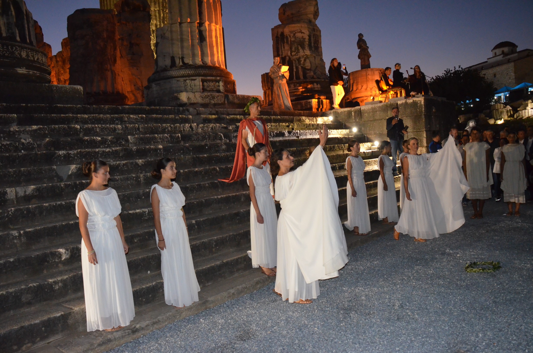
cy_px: 176
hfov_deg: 62.0
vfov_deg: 43.4
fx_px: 443
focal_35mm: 30
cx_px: 266
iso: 3200
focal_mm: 20
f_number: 3.5
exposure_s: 1/60
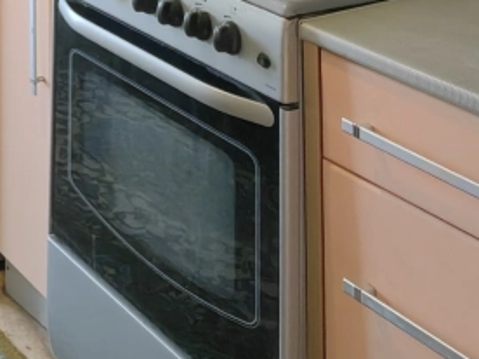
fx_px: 816
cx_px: -193
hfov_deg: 26.2
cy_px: -372
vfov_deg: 17.3
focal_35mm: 59
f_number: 2.2
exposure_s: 1/60
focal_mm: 1.76
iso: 200
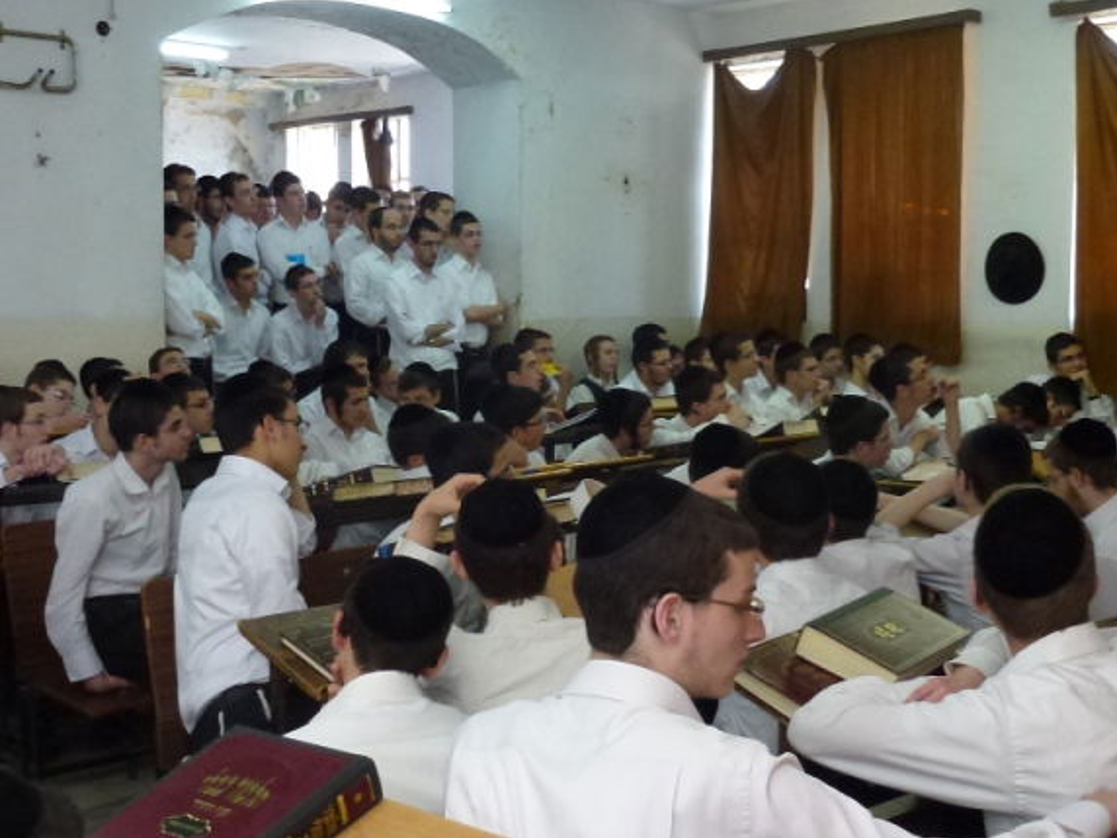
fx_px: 1388
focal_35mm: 43
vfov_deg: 33.6
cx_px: 500
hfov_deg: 43.8
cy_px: 418
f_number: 3.3
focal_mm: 4.3
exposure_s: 1/60
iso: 250
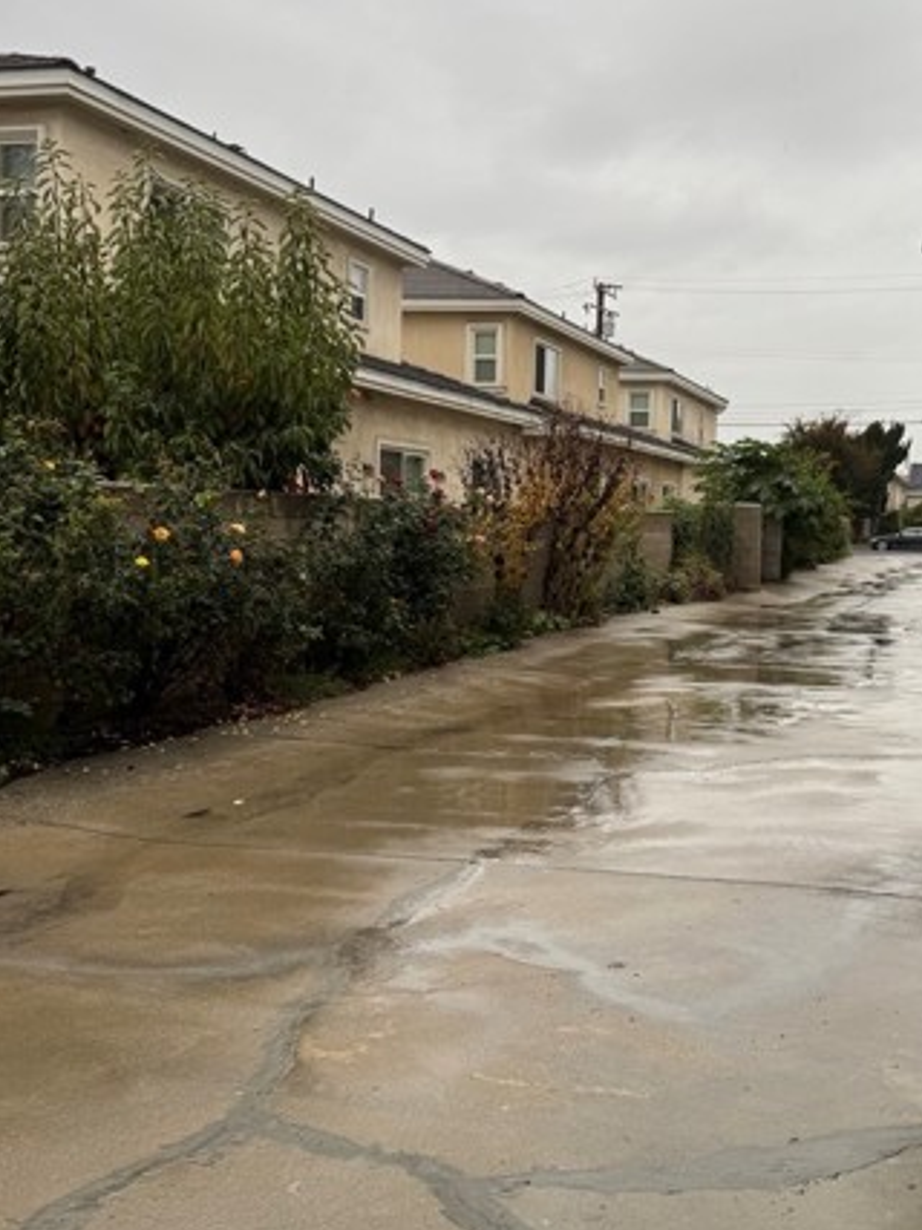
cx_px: 668
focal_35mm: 36
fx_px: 1279
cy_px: 550
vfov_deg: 51.3
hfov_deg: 38.8
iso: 80
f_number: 1.78
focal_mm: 6.76
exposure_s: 1/383
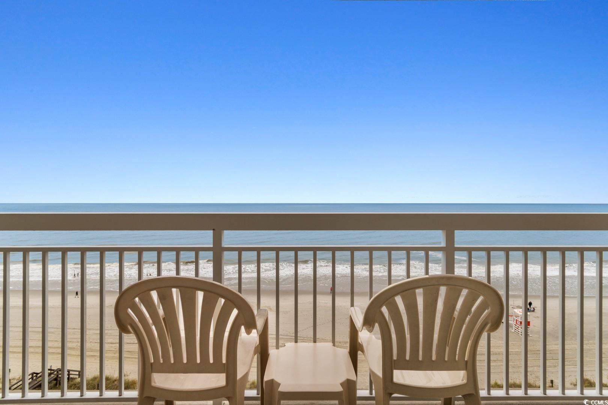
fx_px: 253
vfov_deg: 77.3
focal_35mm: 15
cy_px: 202
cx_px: 304
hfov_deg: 100.4
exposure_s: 1/250
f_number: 8
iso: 100
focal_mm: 10
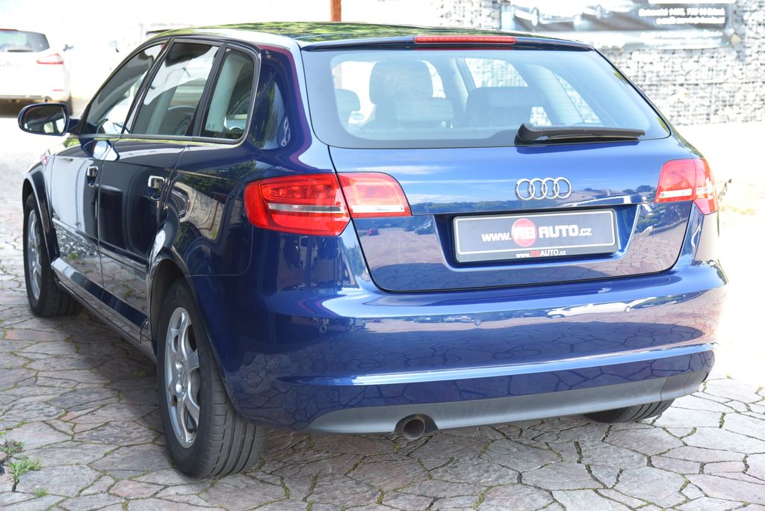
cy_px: 256
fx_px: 1318
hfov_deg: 32.4
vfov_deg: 21.9
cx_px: 382
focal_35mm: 62
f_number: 5
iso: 500
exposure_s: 1/100
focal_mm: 62
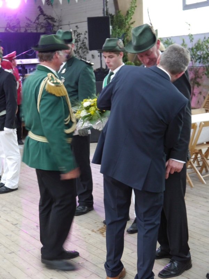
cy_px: 140
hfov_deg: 23.7
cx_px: 104
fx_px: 499
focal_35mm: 62
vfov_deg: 31.2
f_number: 5
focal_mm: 31
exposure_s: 1/10
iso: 1600
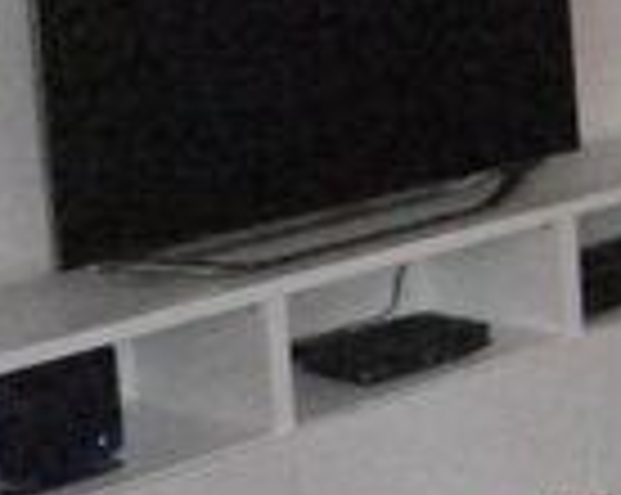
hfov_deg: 13.1
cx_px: 1390
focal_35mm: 119
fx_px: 2184
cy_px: -65
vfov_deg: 12.7
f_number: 8.3
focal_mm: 4.3
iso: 1000
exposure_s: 1/30
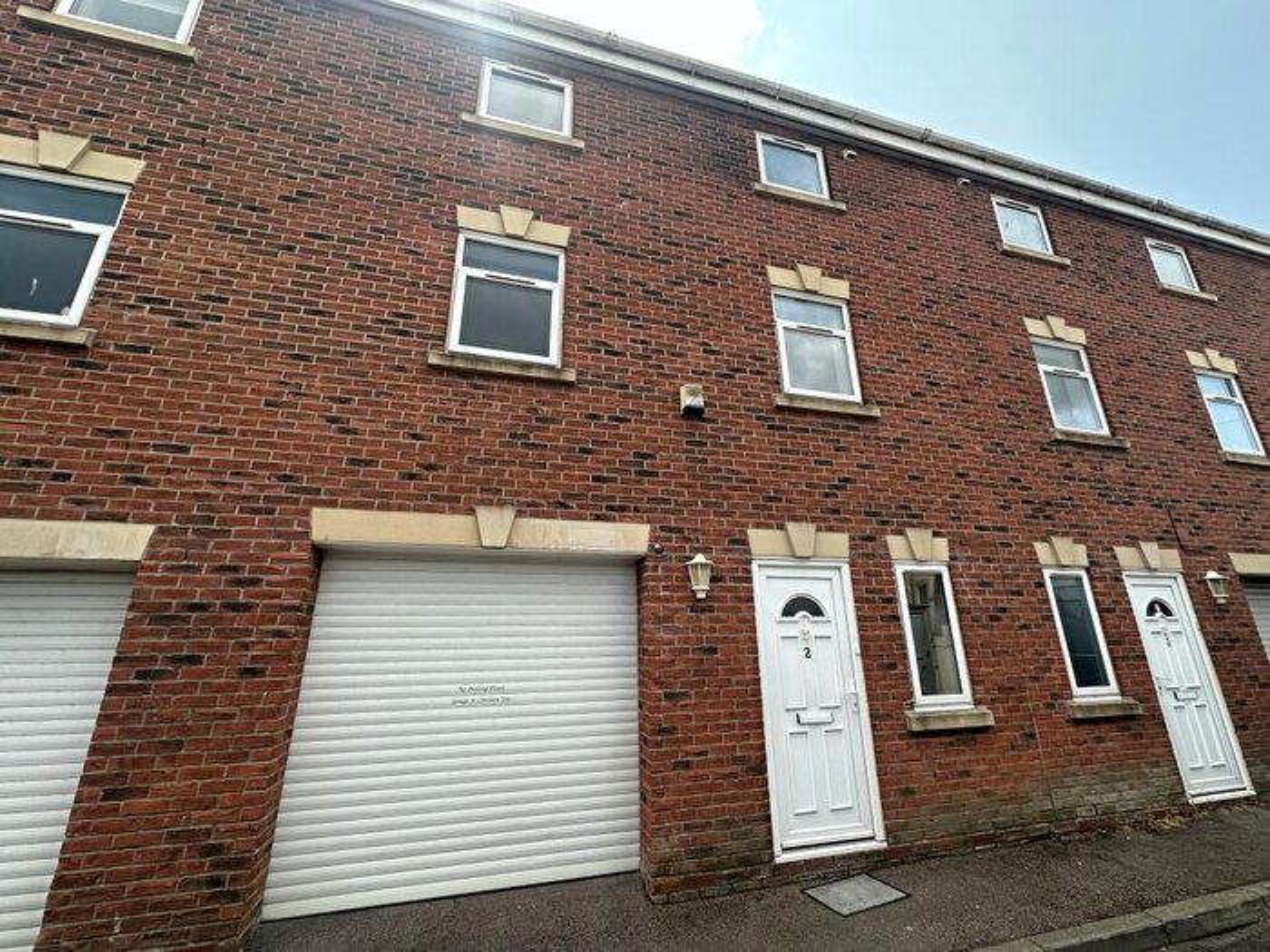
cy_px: 476
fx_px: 514
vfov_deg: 85.7
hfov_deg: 102.1
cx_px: 635
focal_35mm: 14
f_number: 2.2
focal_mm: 2.22
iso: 40
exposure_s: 1/622
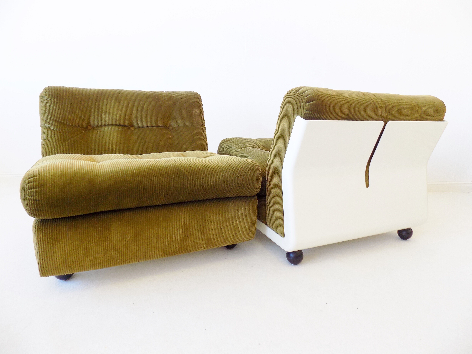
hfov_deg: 73.9
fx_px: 314
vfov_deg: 58.9
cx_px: 236
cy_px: 177
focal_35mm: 23
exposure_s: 1/30
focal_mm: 4
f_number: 3.1
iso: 140
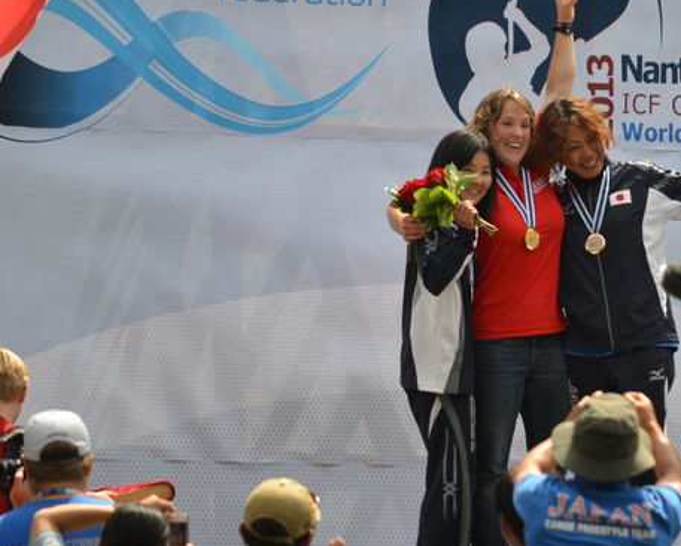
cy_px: 196
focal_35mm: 711
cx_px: 479
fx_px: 14336
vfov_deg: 2.2
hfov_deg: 2.7
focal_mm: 300
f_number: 6.3
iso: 200
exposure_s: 1/640
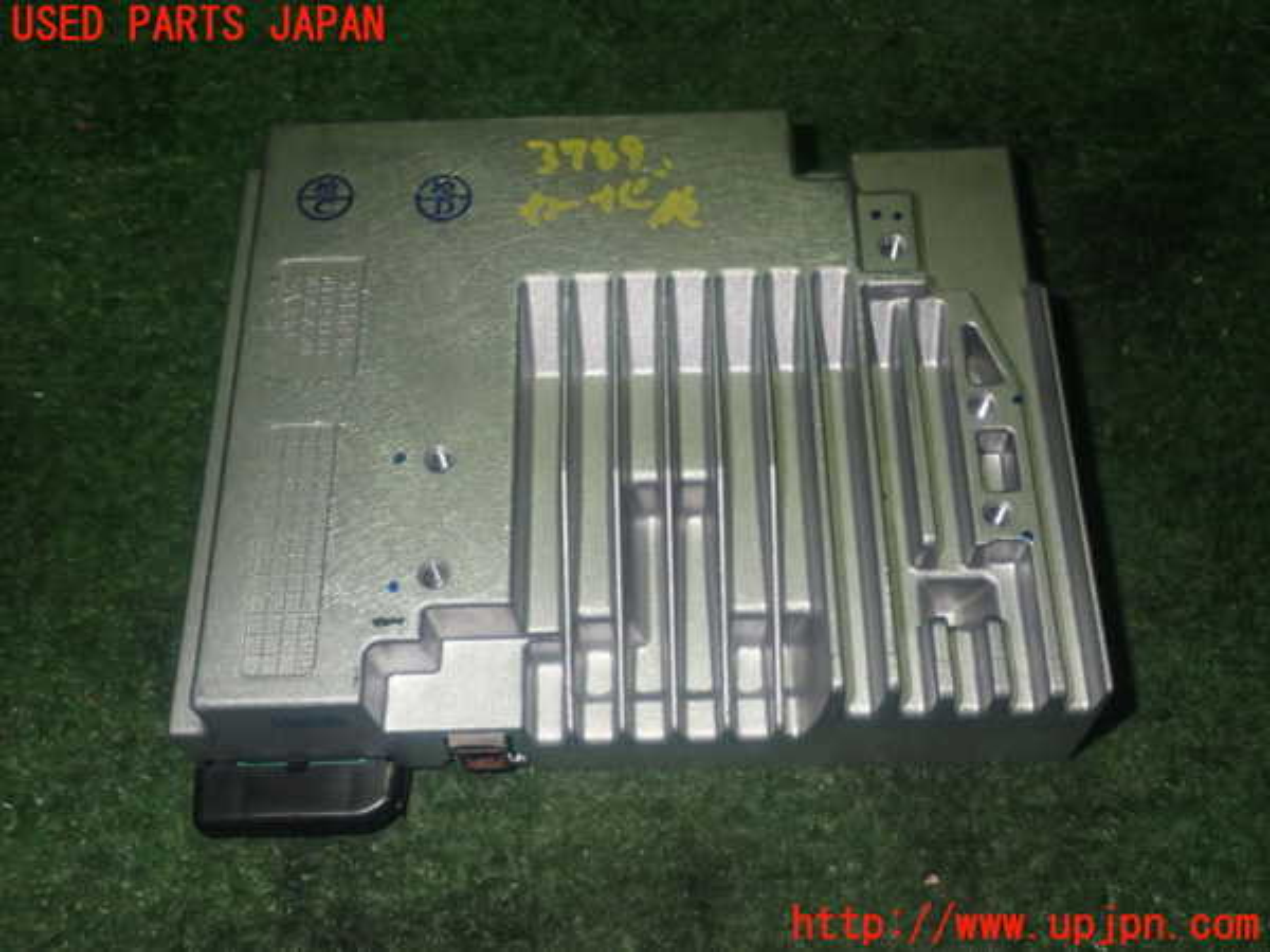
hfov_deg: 49.0
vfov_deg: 37.7
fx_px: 1394
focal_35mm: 38
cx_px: 635
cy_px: 476
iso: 400
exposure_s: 1/40
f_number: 8
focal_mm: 6.83
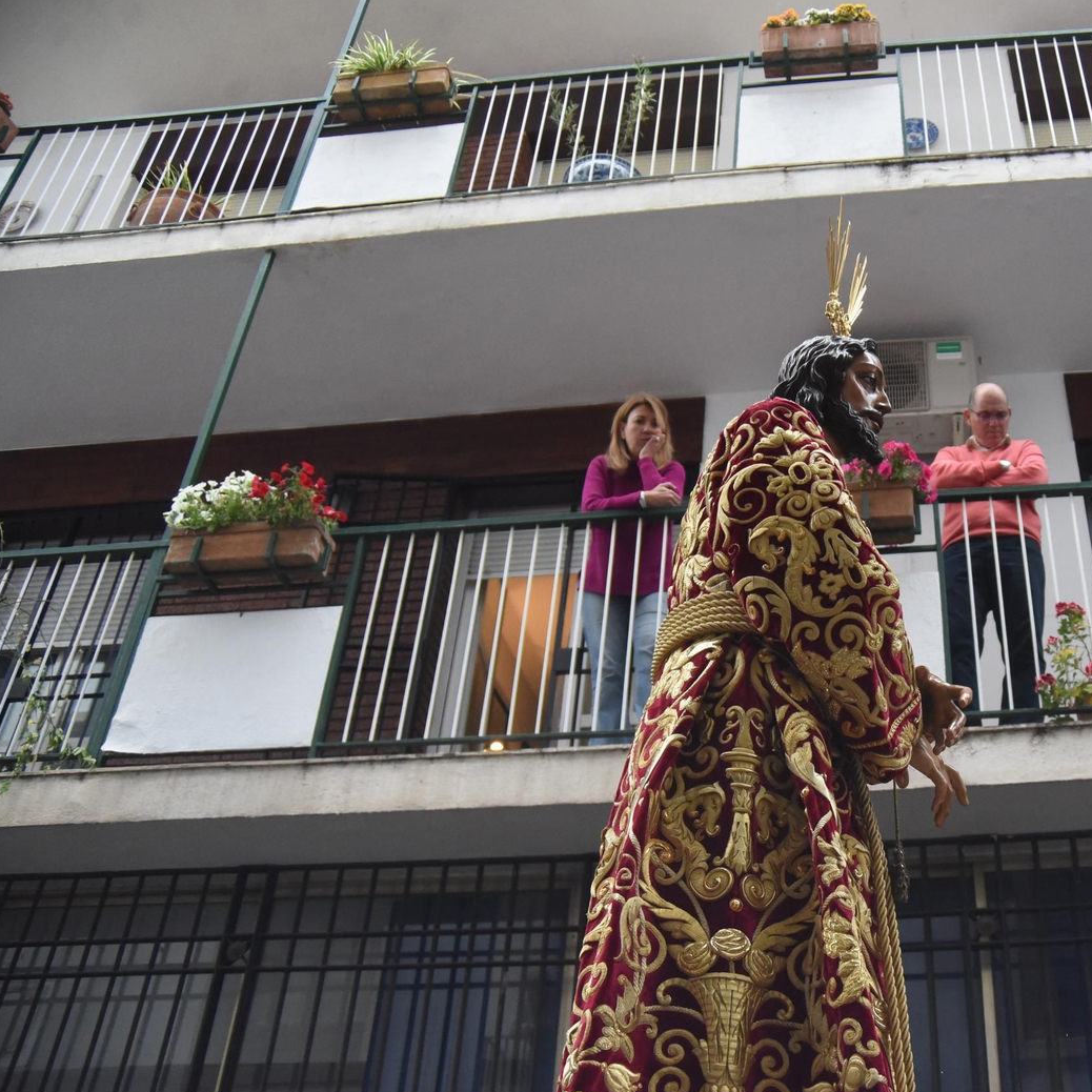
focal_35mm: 38
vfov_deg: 43.9
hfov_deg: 42.5
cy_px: 559
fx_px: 1356
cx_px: 821
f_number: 6.3
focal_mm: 29
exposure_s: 1/320
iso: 4500
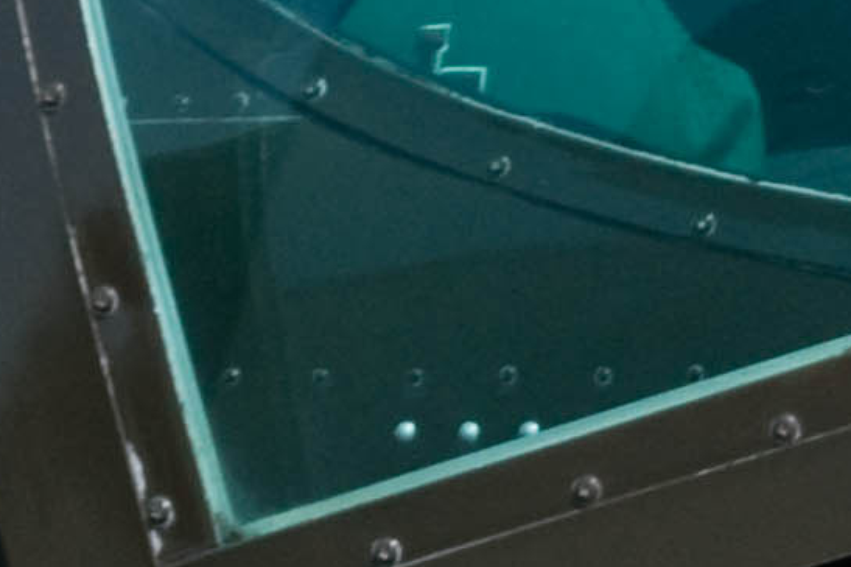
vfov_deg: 1.3
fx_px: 25537
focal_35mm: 1081
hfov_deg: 1.9
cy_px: 162
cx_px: 1657
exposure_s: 1/125
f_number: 9
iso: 100
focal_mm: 92
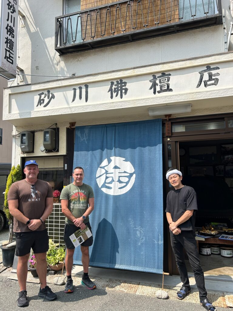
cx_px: 116
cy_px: 156
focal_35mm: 26
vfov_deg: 67.3
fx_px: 233
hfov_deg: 53.1
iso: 50
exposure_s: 1/2994
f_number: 1.5
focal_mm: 5.7
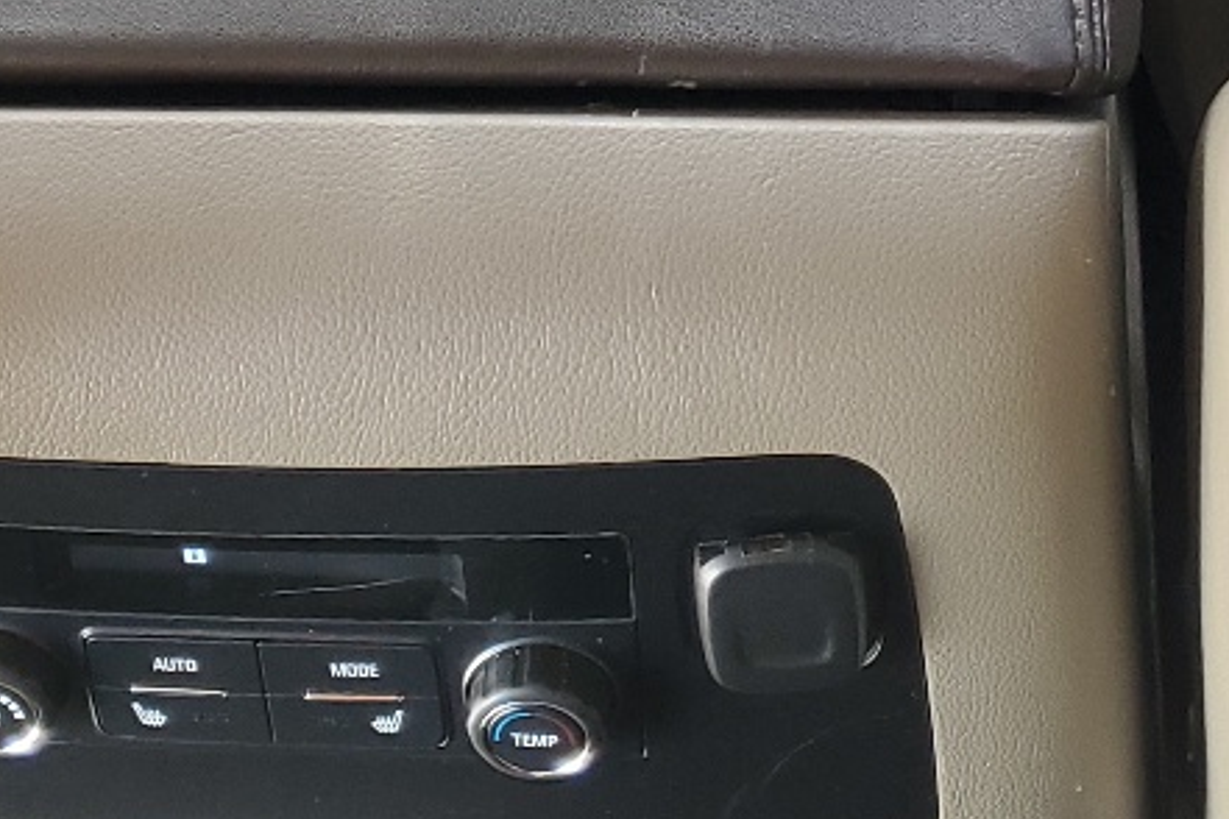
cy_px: -825
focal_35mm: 98
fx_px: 3345
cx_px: 438
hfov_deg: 20.8
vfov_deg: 12.3
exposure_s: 1/60.2
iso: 80
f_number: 1.5
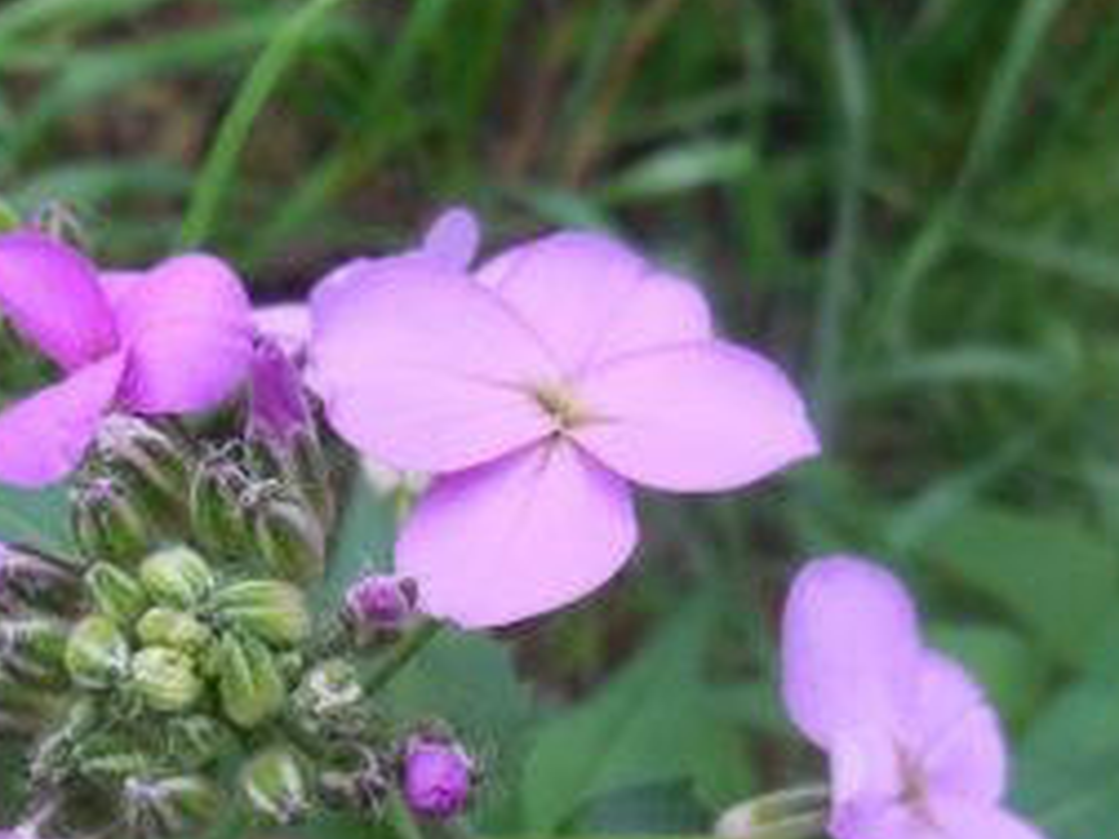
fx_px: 2004
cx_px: 504
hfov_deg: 31.2
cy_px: 730
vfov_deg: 23.1
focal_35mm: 62
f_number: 3.1
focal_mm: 4.5
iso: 125
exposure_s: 1/100
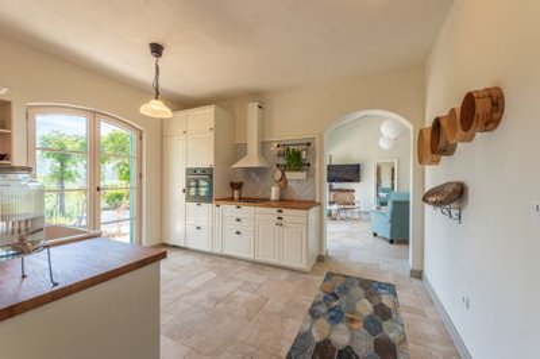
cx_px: 270
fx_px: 210
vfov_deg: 81.1
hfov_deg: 104.3
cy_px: 180
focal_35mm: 14
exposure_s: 1/50
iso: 100
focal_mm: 14
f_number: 5
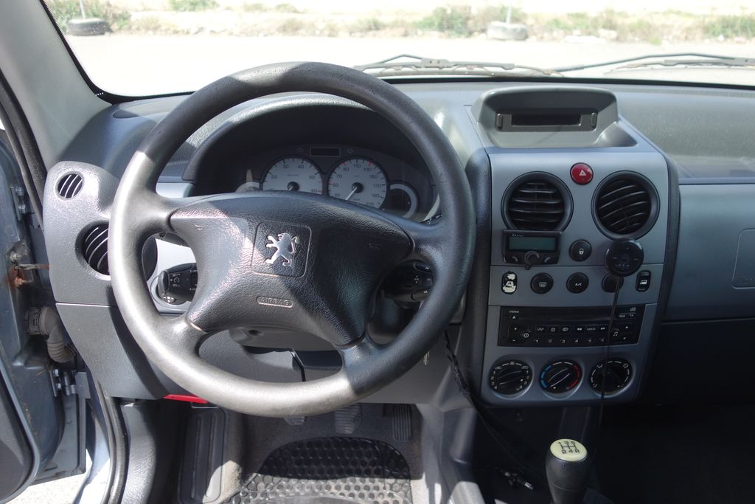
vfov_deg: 46.4
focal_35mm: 28
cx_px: 378
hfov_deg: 65.5
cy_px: 252
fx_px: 587
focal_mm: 10.4
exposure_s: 1/320
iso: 125
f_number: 2.5
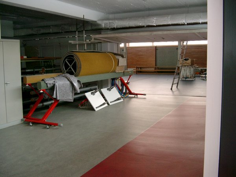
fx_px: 252
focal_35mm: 37
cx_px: 118
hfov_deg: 50.1
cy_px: 88
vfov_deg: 38.7
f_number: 2.6
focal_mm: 7.6
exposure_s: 1/20
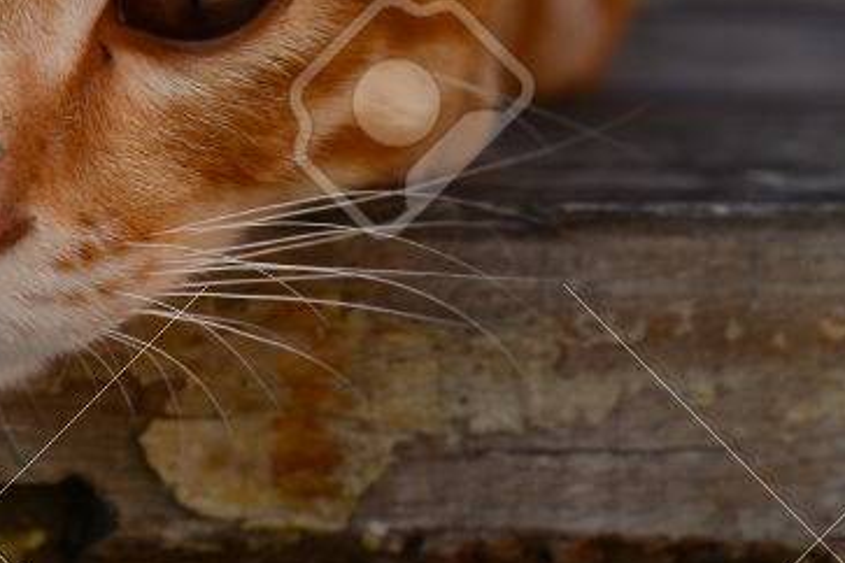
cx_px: -35
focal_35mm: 179
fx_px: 4201
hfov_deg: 11.4
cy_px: 22
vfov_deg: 7.6
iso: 100
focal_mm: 50
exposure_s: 1/100
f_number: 5
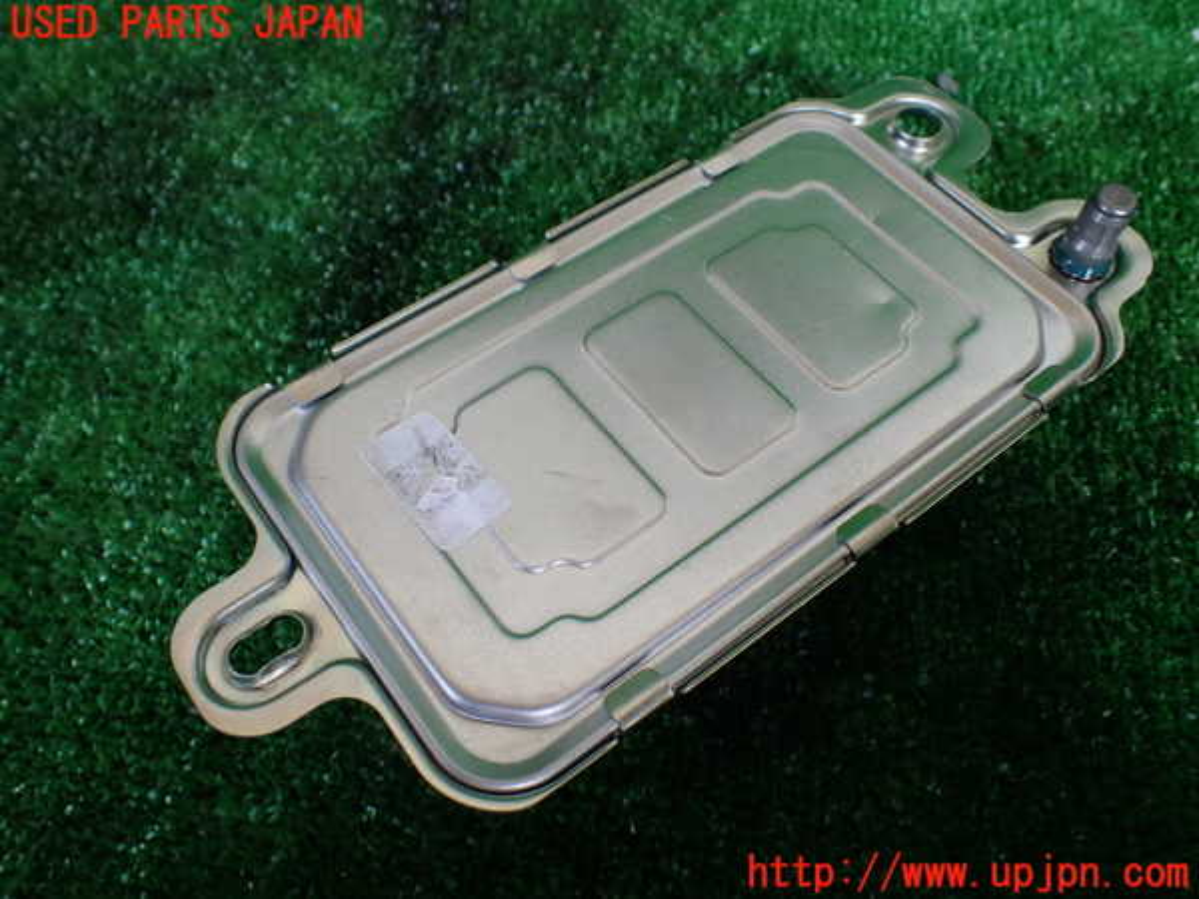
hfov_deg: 60.0
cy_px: 450
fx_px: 1039
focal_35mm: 30
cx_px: 600
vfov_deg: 46.8
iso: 160
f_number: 2.3
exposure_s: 1/125
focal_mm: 5.4
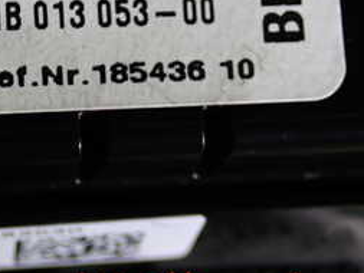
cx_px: -27
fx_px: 1673
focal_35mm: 159
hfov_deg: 12.2
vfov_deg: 9.3
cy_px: -17
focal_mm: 11.88
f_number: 3.8
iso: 320
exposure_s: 1/60
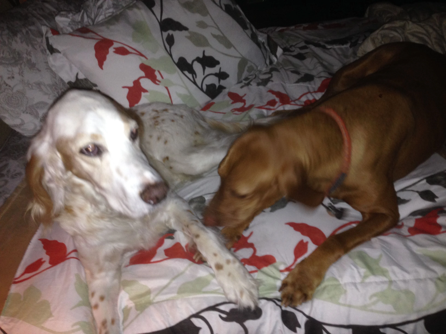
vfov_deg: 42.9
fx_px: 425
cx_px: 223
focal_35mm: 33
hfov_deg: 55.4
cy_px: 167
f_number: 2.4
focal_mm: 4.12
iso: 125
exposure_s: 1/16
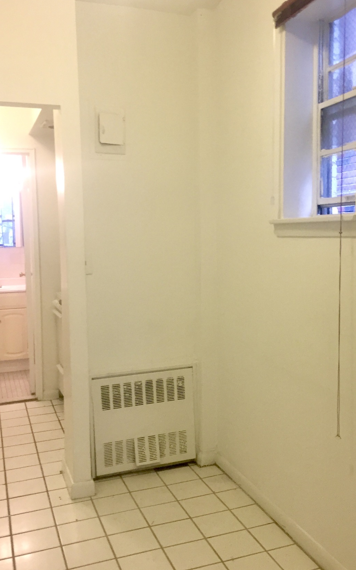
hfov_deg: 34.4
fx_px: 574
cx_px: 205
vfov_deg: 52.7
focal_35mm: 37
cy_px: 289
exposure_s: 1/30
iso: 80
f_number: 2.2
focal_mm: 4.15
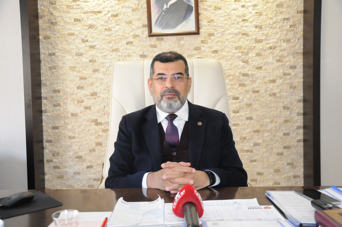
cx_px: 171
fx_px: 356
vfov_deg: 35.4
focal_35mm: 38
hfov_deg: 51.3
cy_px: 114
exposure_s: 1/125
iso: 3200
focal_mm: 25
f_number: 4.5
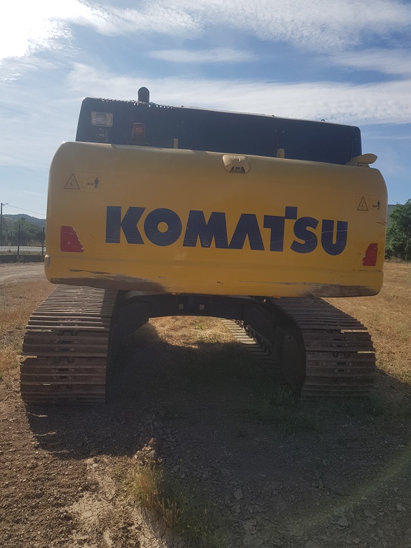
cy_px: 274
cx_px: 206
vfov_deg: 67.3
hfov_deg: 53.1
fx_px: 412
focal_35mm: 26
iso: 40
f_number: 1.7
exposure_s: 1/4160
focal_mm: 4.2
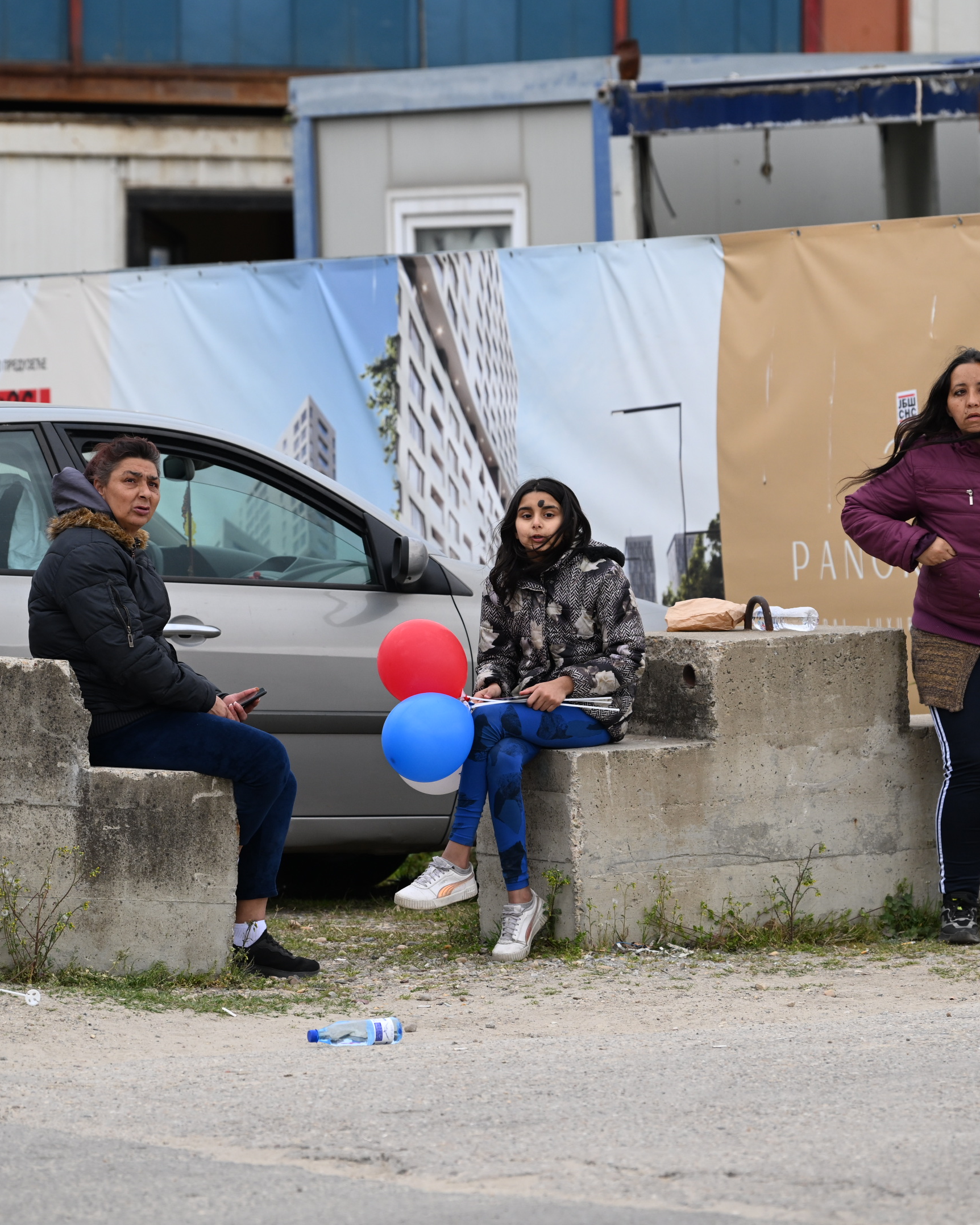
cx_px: 472
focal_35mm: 254
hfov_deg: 6.1
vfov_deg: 7.6
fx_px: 9209
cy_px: 612
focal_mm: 180
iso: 500
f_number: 4
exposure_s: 1/500
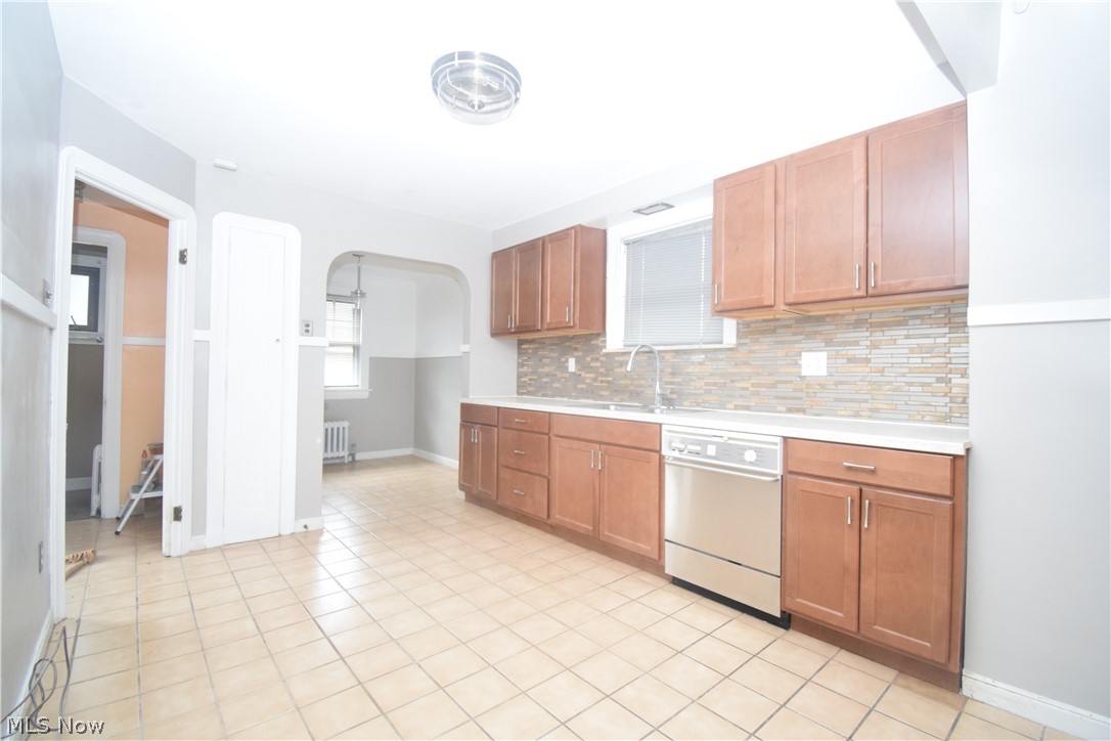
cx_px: 556
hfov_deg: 100.4
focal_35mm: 15
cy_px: 370
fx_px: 463
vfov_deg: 77.3
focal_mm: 10
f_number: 4.5
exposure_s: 1/125
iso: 2000
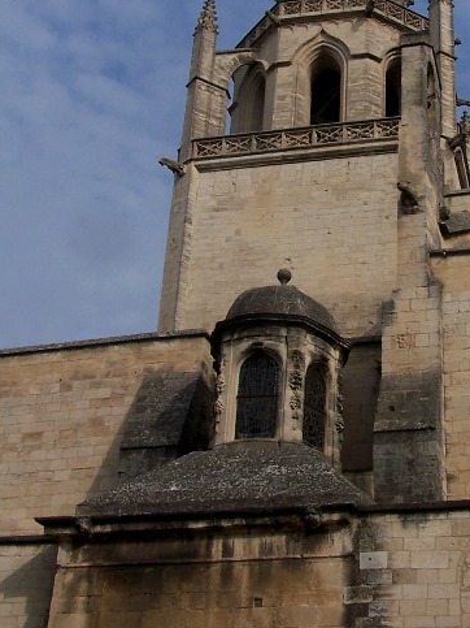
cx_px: 366
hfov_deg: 23.0
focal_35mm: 63
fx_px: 1141
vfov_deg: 30.6
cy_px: 244
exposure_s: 1/750
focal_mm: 6.3
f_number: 5.6
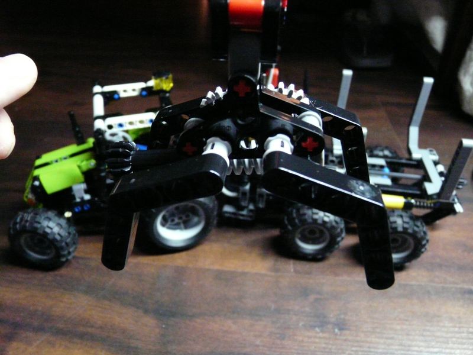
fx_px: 383
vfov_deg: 49.7
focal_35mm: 28
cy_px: 178
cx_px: 236
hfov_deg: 63.4
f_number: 2.8
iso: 800
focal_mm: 4.6
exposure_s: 1/20
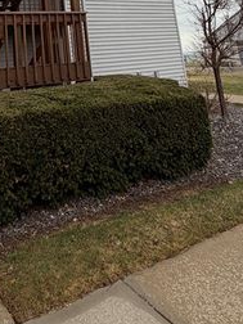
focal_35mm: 37
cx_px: 41
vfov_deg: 41.6
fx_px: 346
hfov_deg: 37.0
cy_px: -19
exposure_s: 1/323
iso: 50
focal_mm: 2.22
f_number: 2.2
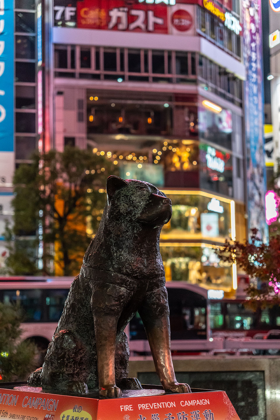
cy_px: 210
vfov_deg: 27.0
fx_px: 875
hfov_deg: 18.2
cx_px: 140
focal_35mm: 75
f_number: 2.8
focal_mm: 50
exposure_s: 1/160
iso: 2500
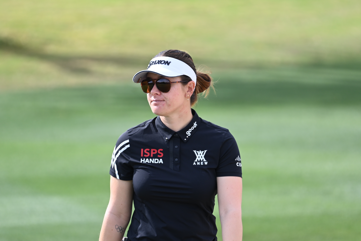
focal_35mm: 600
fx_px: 6016
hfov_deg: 3.4
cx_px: 180
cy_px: 120
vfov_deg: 2.3
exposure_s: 1/640
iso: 320
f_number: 5.6
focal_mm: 400
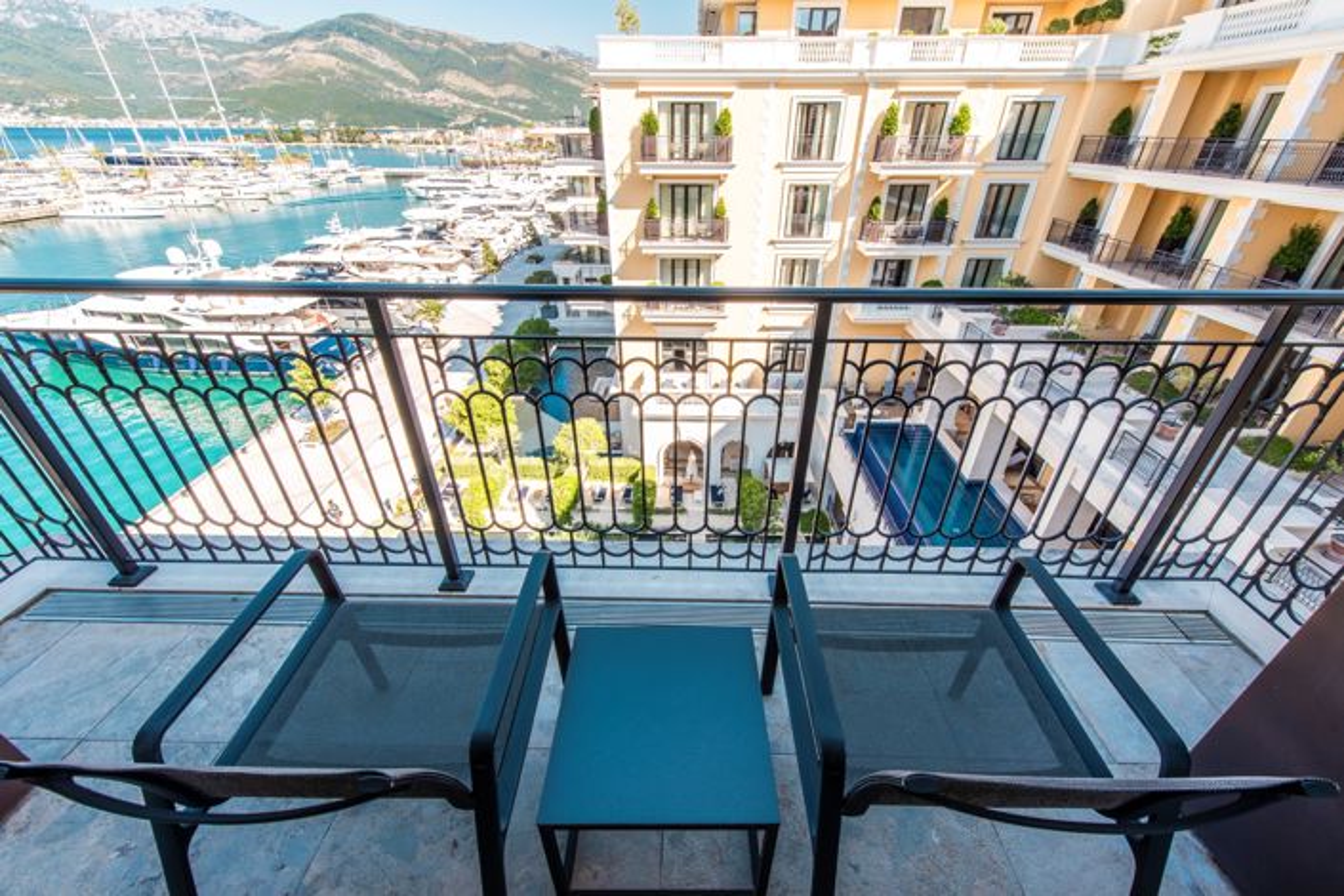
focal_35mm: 14
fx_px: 523
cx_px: 672
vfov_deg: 81.2
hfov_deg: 104.3
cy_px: 448
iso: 50
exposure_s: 1/40
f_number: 10
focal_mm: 14
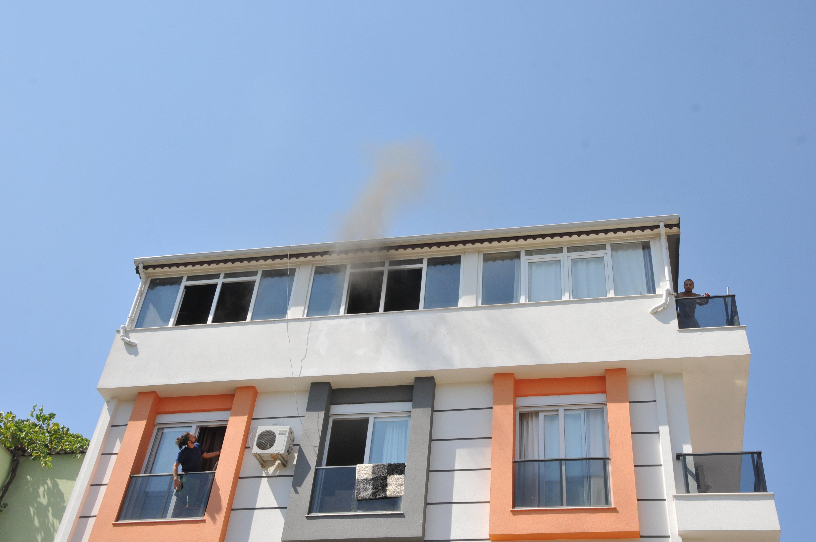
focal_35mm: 42
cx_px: 408
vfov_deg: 31.8
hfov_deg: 46.4
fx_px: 951
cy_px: 271
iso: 400
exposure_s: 1/400
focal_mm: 28
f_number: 11
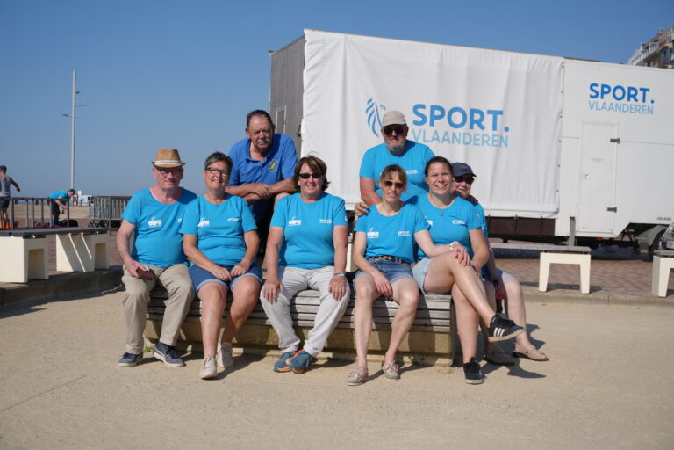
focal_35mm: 46
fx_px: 871
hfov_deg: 42.3
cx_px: 337
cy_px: 225
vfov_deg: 28.9
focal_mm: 31
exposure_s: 1/2000
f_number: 5
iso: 100
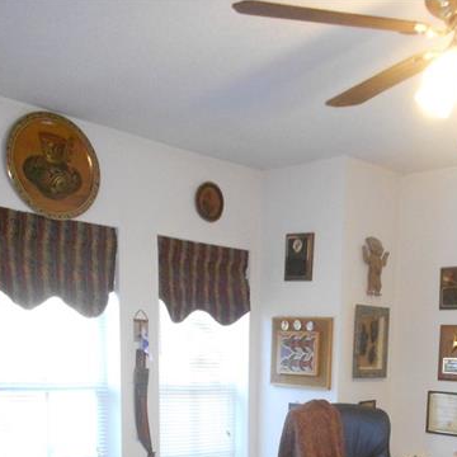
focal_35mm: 49
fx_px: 732
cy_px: 484
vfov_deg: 31.4
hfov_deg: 34.1
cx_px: 331
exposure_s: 1/30
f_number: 3.2
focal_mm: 4.6
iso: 400
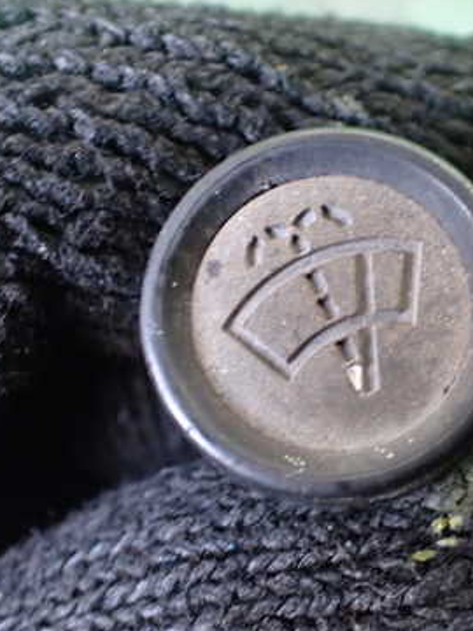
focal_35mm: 50
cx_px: 307
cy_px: 303
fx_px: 911
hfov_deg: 29.0
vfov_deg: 38.2
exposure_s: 1/40
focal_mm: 5.4
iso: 800
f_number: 2.3
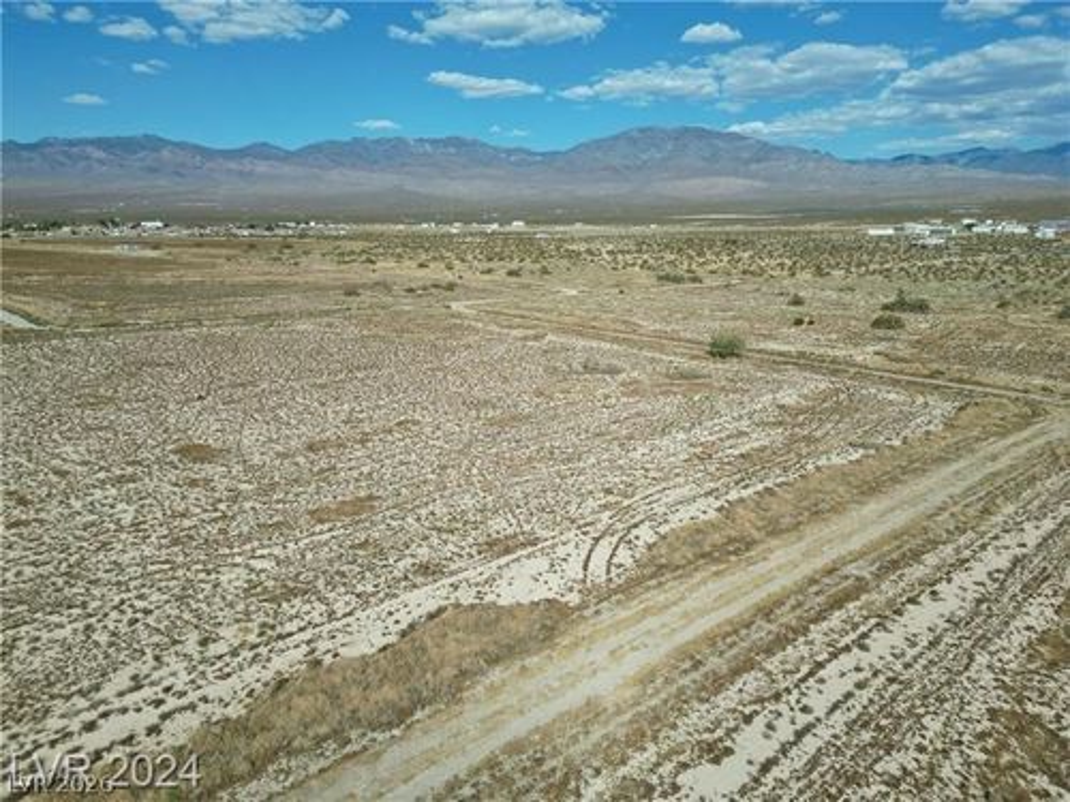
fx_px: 742
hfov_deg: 71.6
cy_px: 401
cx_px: 535
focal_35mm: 24
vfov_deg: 56.8
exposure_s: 1/4000
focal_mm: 6.72
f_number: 1.7
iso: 110
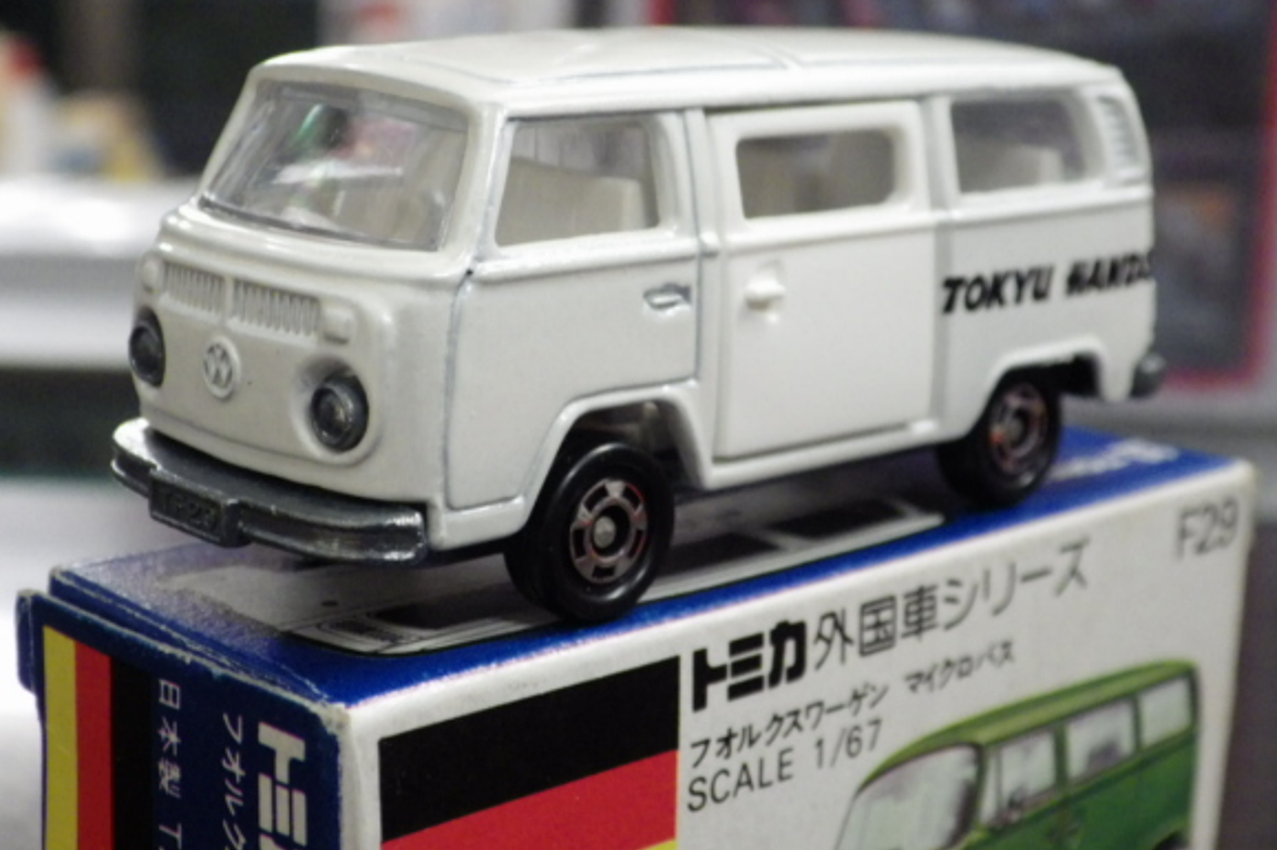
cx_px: 672
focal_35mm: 68
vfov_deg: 20.0
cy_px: 358
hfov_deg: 29.7
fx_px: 2411
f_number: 4
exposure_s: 1/40
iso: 800
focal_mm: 10.7
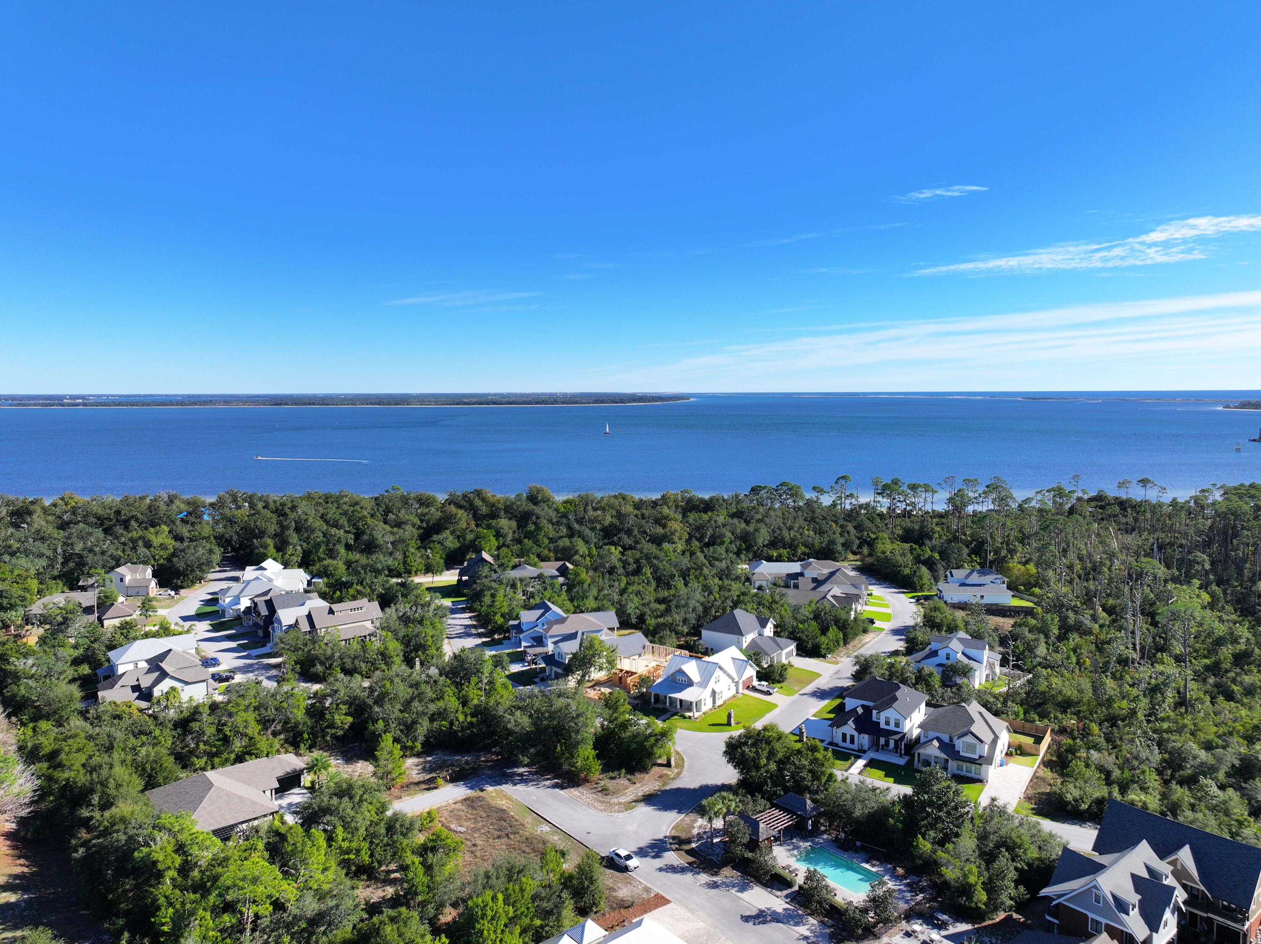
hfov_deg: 71.6
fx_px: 874
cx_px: 630
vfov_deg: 56.8
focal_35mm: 24
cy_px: 472
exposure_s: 1/1600
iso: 140
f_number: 2.8
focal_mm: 12.29
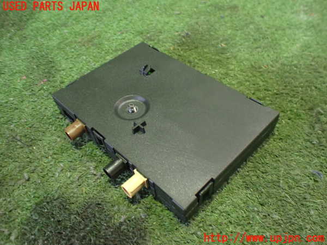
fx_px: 283
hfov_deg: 60.0
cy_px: 122
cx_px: 164
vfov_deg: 46.8
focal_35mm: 30
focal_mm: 5.4
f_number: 2.3
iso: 1000
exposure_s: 1/30
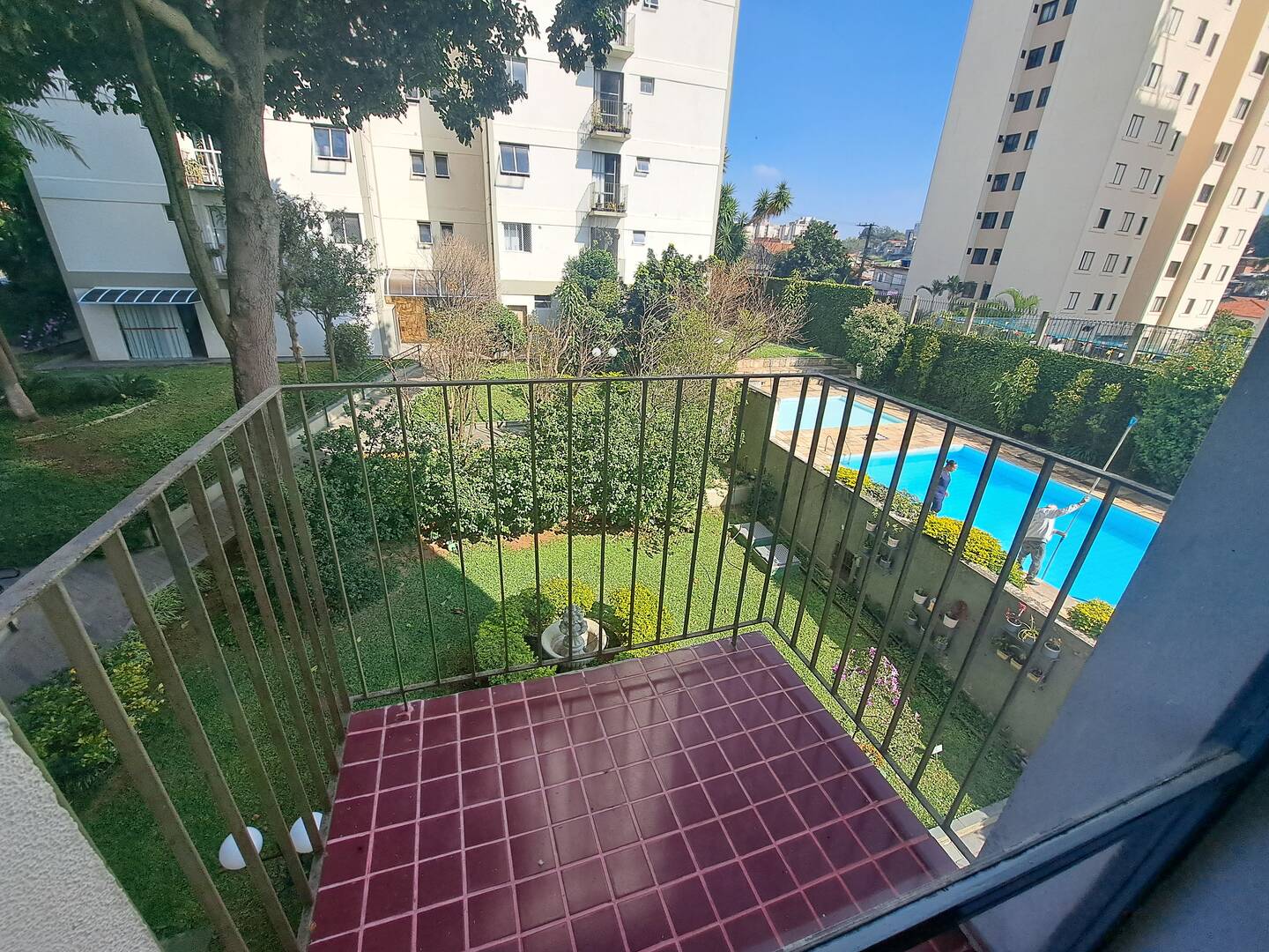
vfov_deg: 89.9
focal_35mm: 13
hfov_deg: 106.2
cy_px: 476
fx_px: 477
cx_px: 634
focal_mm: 1.74
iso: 50
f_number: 2.2
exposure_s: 1/796
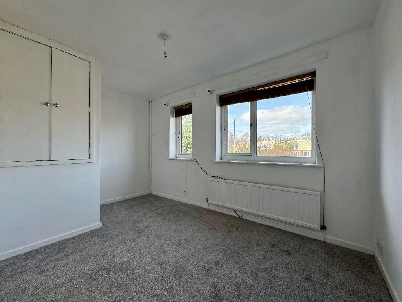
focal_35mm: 14
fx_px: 163
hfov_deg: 102.1
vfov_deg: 85.7
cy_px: 151
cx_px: 201
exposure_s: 1/158
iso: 40
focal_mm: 2.22
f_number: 2.2
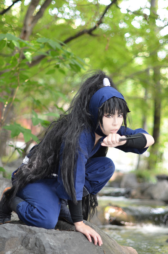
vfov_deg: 27.0
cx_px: 84
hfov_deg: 18.1
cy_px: 127
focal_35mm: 75
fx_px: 527
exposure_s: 1/250
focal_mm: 50
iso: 400
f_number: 1.4
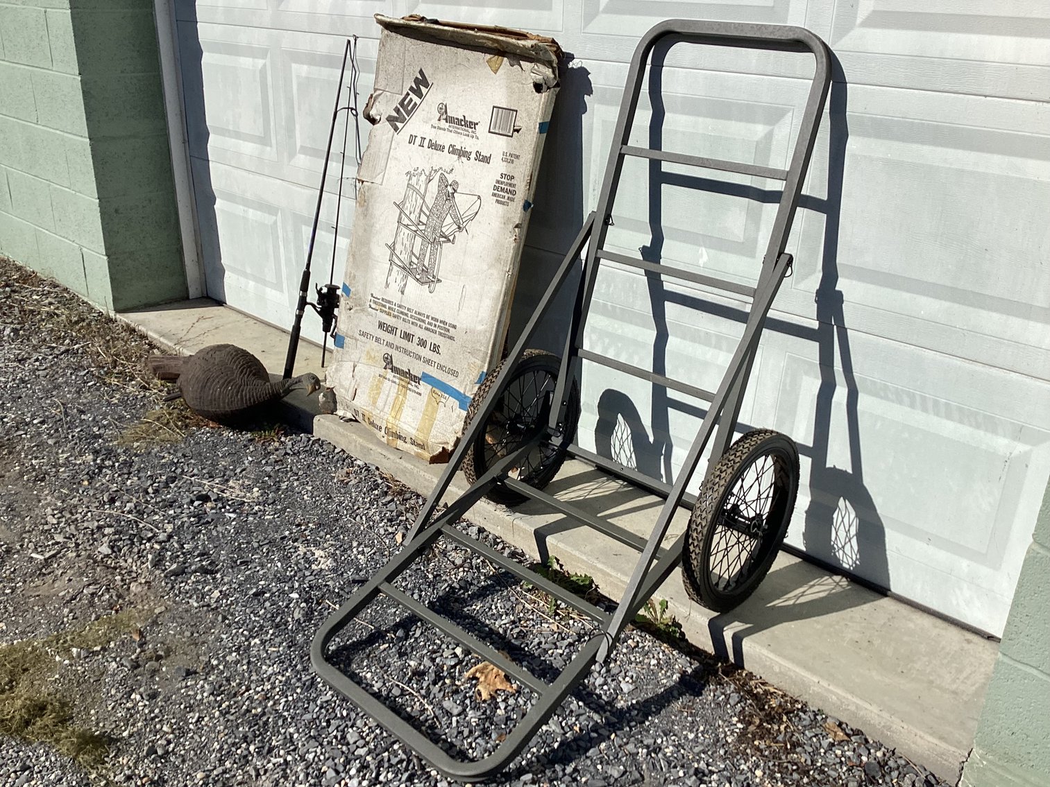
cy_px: 394
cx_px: 525
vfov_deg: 45.4
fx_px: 940
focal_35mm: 31
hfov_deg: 58.3
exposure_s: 1/3135
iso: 25
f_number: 2.4
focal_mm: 3.3
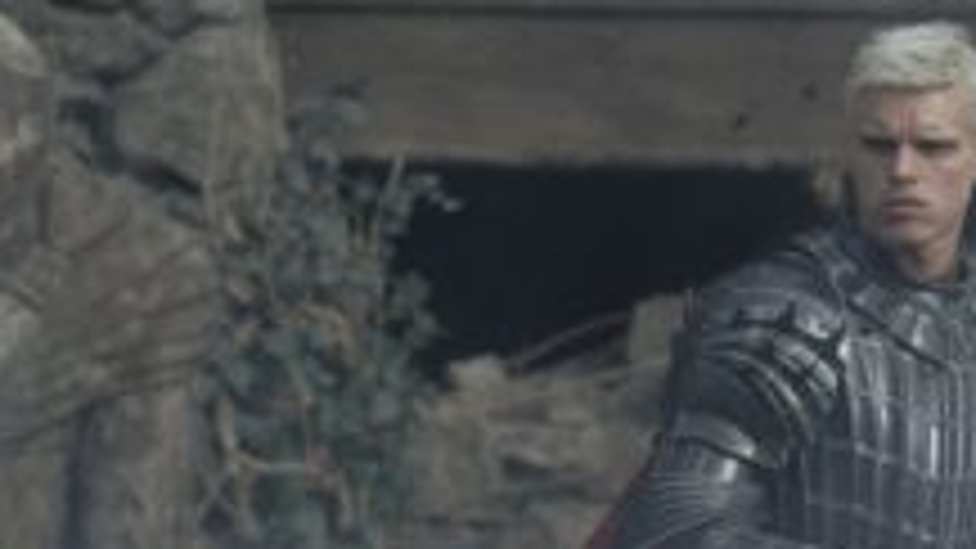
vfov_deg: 2.1
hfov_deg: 3.7
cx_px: 864
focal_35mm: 578
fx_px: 14957
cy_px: 648
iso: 400
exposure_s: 1/1000
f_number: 4
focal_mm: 200
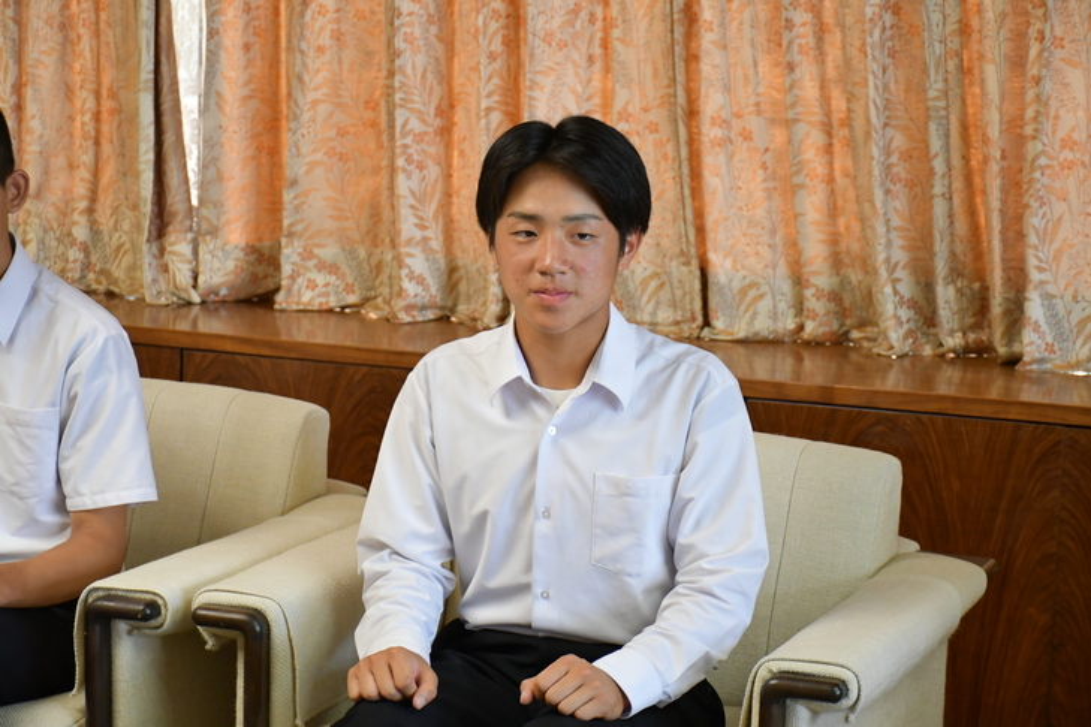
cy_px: 364
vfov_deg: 15.2
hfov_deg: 22.6
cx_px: 546
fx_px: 2727
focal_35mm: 90
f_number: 5
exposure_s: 1/200
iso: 3200
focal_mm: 60
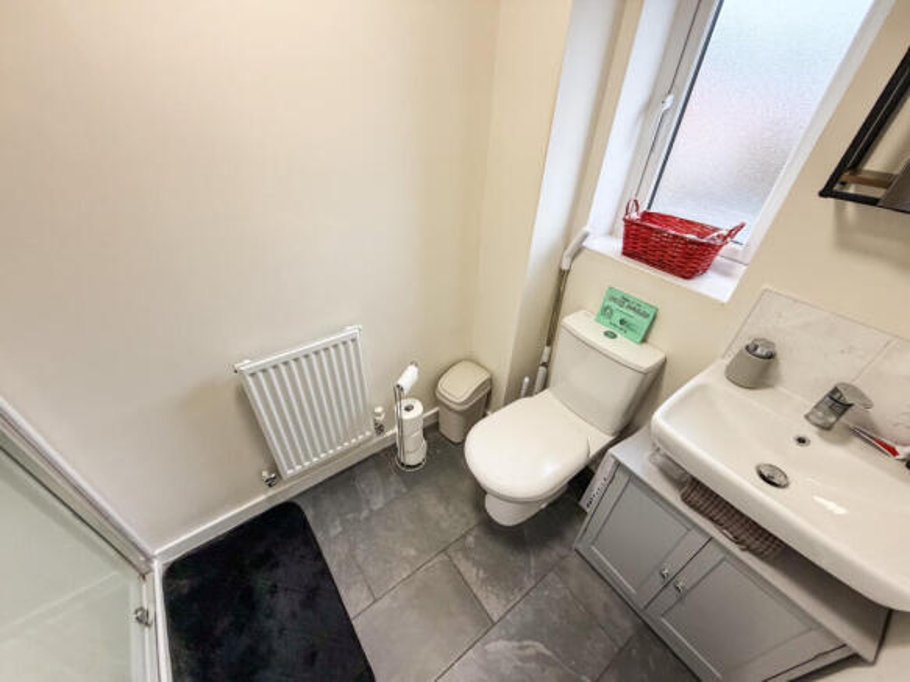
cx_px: 455
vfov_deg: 85.7
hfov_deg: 102.1
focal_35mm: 14
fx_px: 368
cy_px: 341
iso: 200
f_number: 2.2
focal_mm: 2.22
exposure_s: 1/110
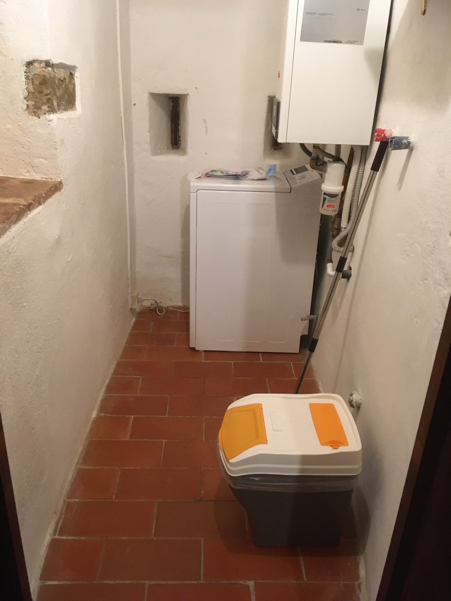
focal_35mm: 29
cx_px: 226
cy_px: 300
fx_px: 504
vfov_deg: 61.7
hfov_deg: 48.2
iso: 250
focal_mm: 4.15
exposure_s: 1/33
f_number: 2.2
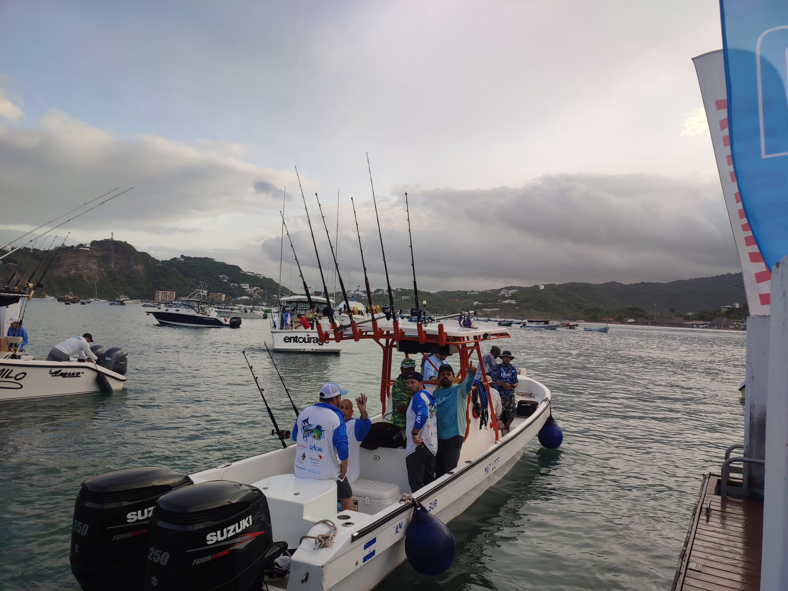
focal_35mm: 25
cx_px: 394
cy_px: 296
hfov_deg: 69.4
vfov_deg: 54.9
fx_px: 569
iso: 50
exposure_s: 1/238
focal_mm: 6.04
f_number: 1.9
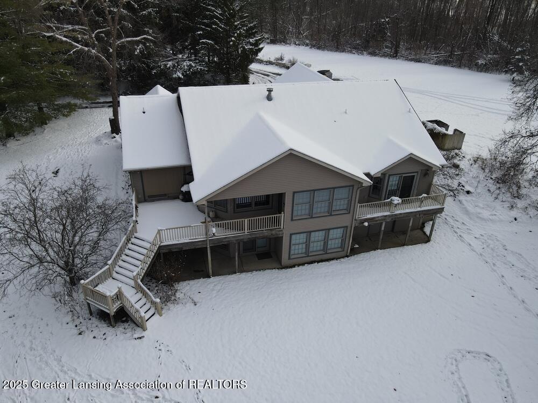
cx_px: 269
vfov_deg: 56.8
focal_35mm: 24
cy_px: 202
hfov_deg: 71.6
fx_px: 373
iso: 100
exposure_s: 1/1000
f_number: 2.8
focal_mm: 4.5
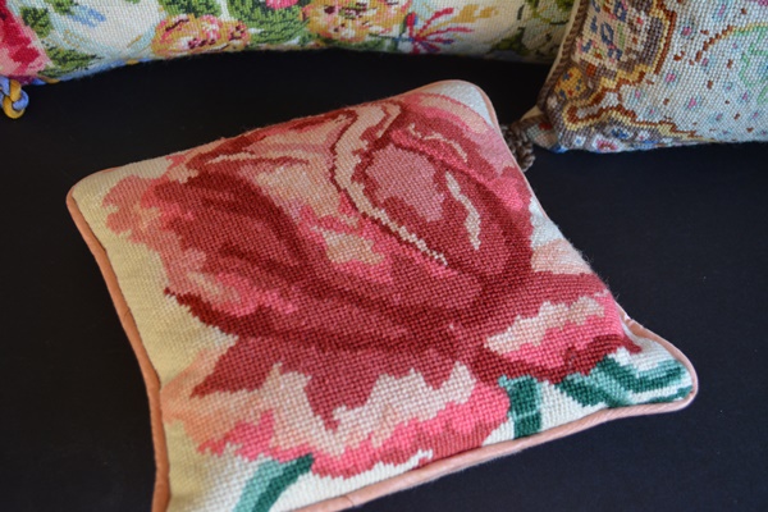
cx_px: 384
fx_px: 960
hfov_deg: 43.6
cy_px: 256
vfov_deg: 29.9
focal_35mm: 45
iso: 800
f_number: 4.5
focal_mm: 30
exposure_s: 1/60
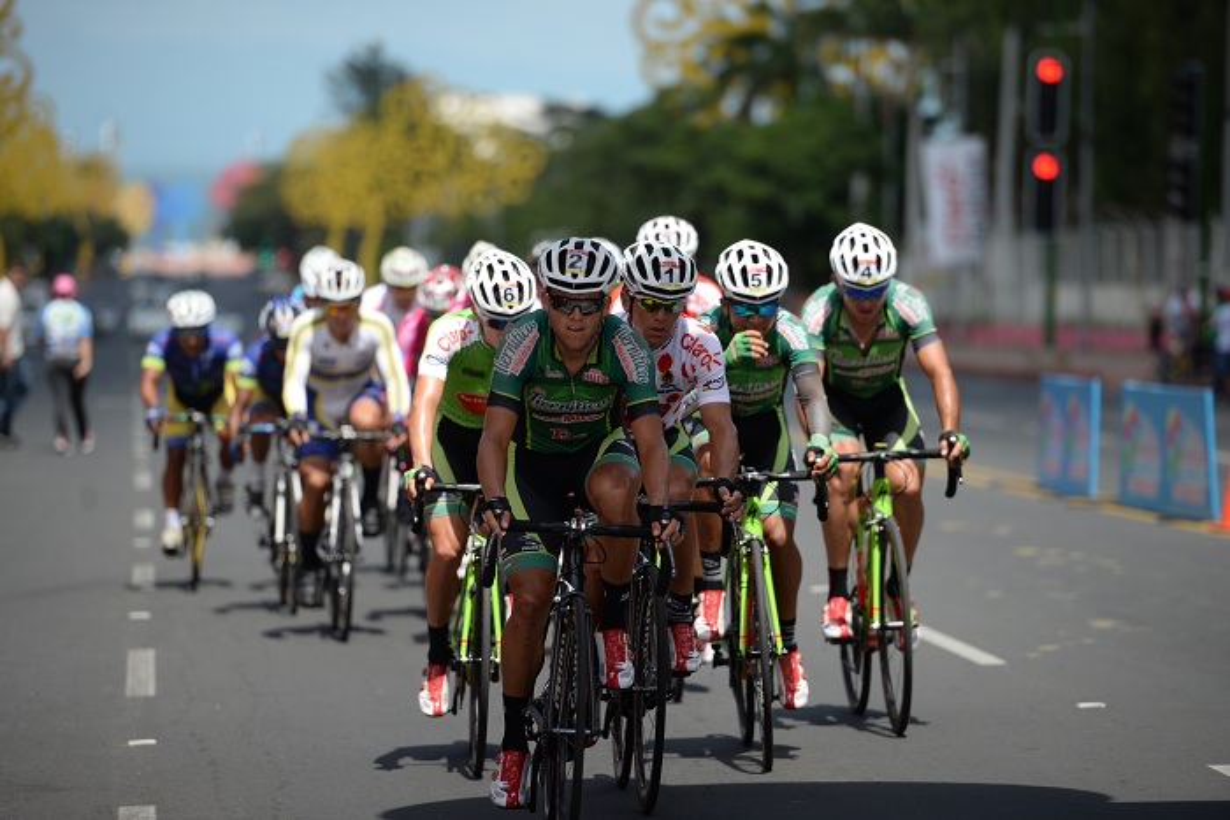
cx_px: 615
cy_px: 410
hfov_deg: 10.3
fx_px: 6834
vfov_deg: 6.9
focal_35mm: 200
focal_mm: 200
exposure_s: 1/2000
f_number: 3.2
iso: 160
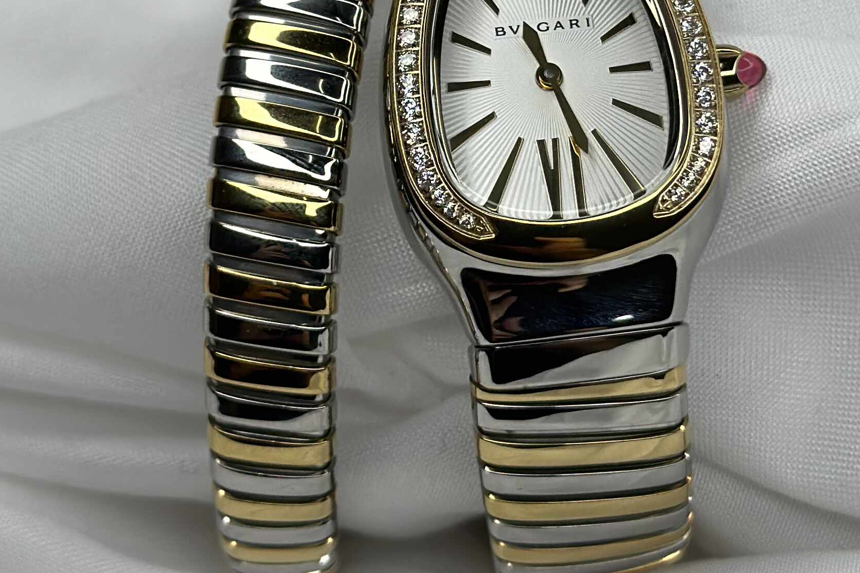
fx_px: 2890
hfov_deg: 16.9
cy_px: -15
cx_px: 570
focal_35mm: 121
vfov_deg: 11.2
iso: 80
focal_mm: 6.86
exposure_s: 1/1157
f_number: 1.78
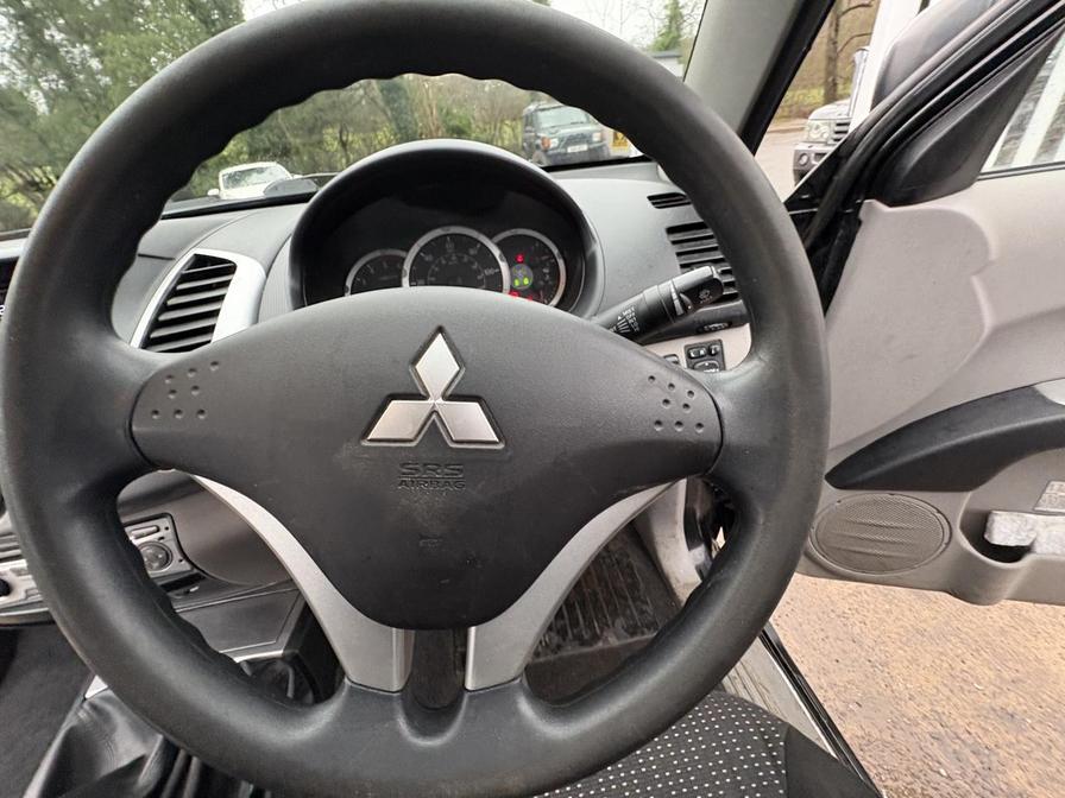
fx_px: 431
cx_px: 532
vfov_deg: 85.7
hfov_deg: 102.1
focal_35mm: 14
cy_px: 399
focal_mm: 2.22
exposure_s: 1/60
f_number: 2.2
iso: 400
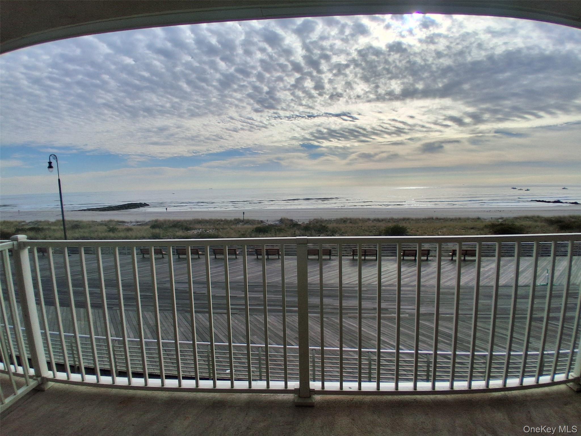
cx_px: 290
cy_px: 218
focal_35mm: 17
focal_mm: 1.4
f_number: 2.2
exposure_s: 1/4310
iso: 50
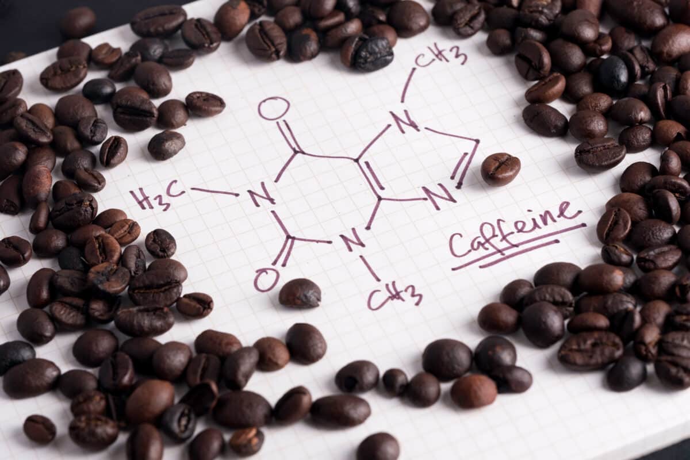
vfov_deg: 11.4
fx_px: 2300
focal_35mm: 120
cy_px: 230
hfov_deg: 17.1
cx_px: 345
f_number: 8
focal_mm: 80
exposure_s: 1/125
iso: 200
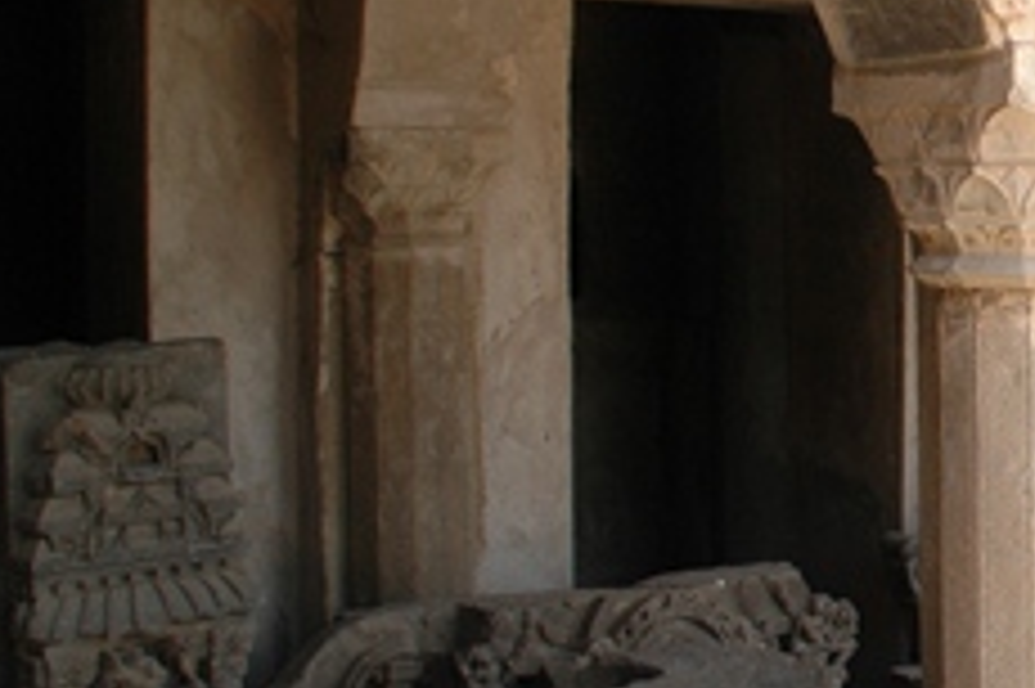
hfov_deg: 24.1
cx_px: 1296
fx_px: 2155
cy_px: 225
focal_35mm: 75
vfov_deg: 18.1
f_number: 6.3
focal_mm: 18
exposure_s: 1/160
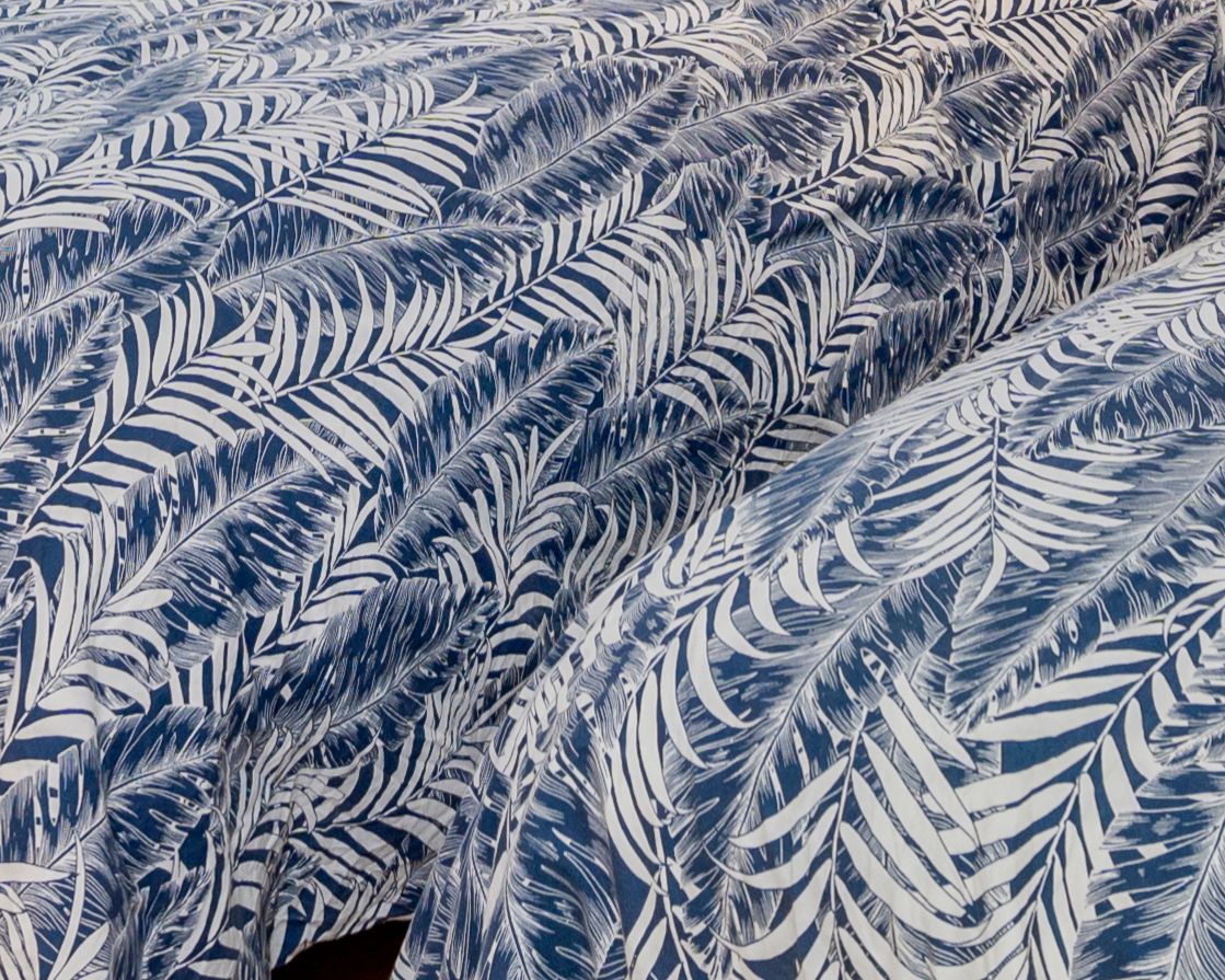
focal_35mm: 71
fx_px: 2574
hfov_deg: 26.8
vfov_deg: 18.0
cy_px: -689
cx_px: 543
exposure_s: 1/200
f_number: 5.6
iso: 200
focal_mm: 14
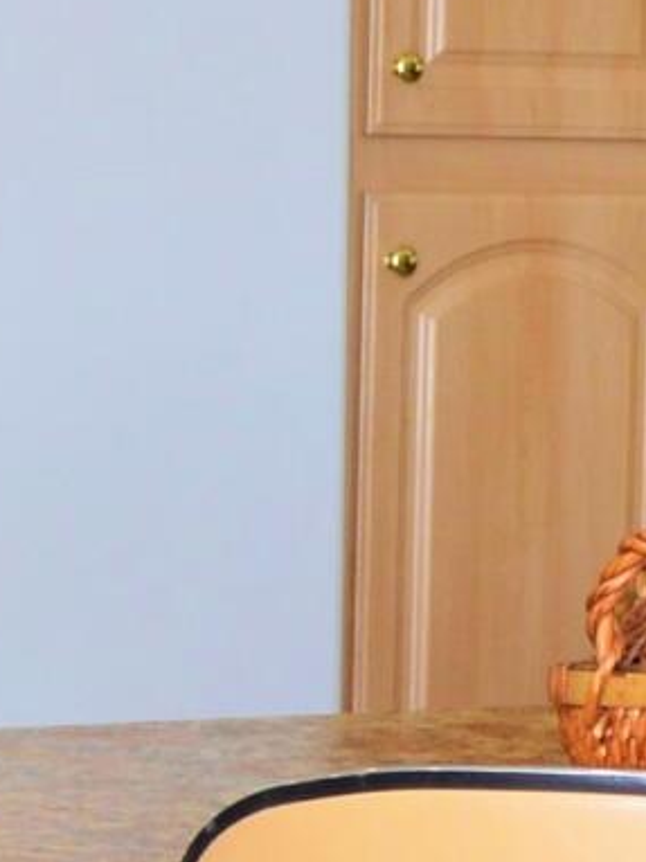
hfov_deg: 7.1
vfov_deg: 9.7
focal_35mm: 203
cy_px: 839
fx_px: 5054
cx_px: -547
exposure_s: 1/60
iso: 200
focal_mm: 18
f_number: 6.3
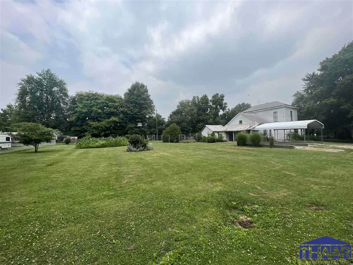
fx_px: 133
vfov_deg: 89.9
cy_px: 132
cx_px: 176
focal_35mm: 13
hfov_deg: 106.2
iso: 32
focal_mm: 1.57
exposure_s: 1/1647
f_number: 1.8
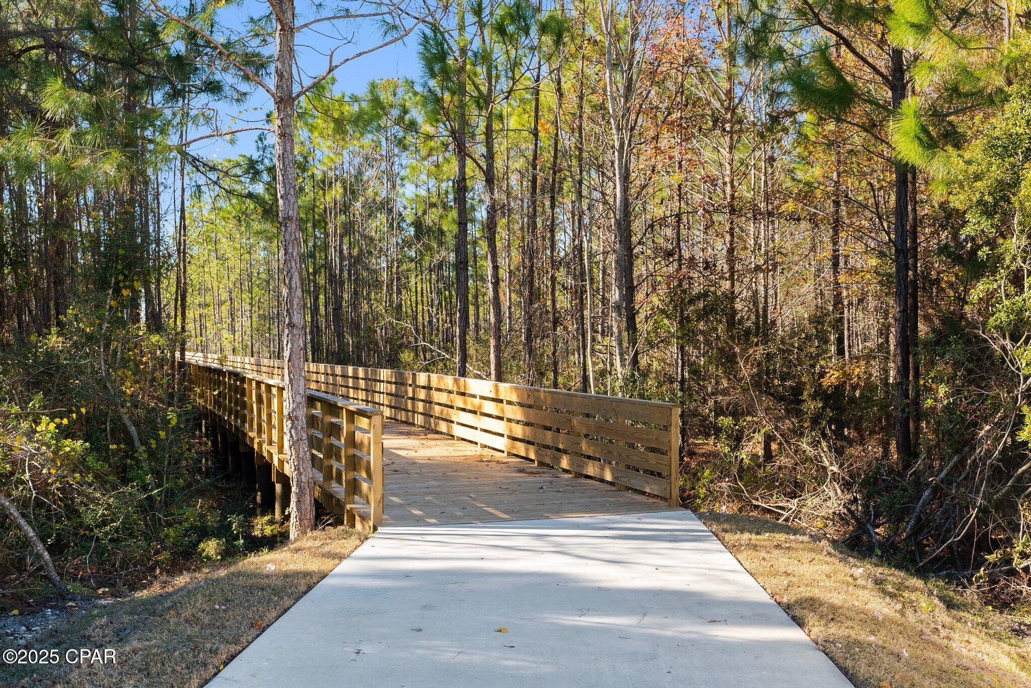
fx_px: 1031
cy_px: 344
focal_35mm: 36
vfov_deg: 36.9
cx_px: 516
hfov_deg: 53.1
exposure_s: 1/100
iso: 200
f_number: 8
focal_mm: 24
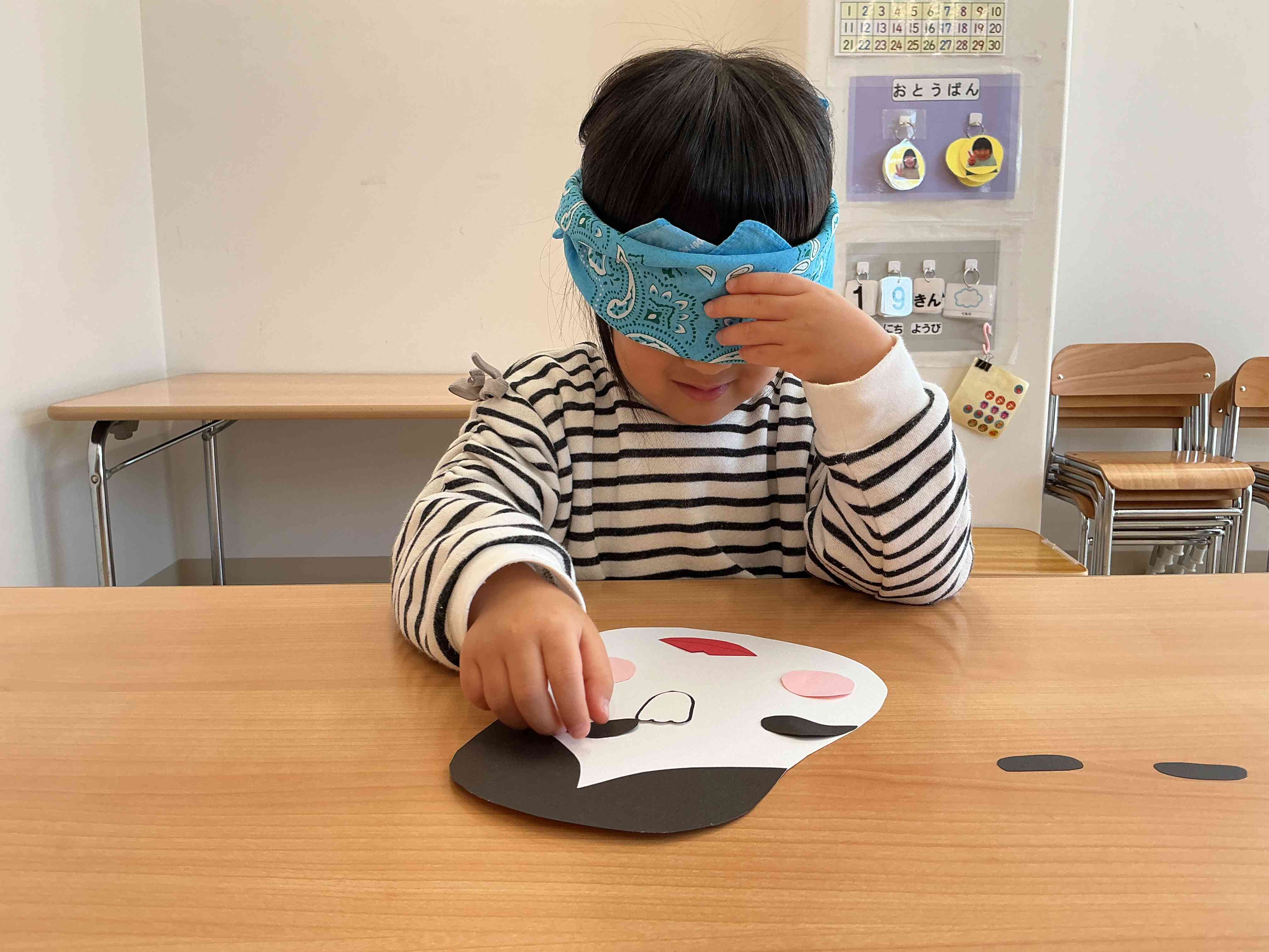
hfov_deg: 61.7
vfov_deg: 48.2
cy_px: 476
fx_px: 1063
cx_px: 634
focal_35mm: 29
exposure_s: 1/120
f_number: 1.8
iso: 25
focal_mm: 3
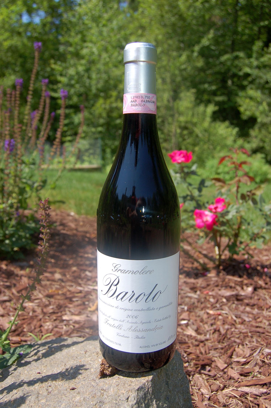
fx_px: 374
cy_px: 204
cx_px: 136
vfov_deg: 57.3
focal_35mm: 33
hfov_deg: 39.8
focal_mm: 22
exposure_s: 1/500
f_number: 5.6
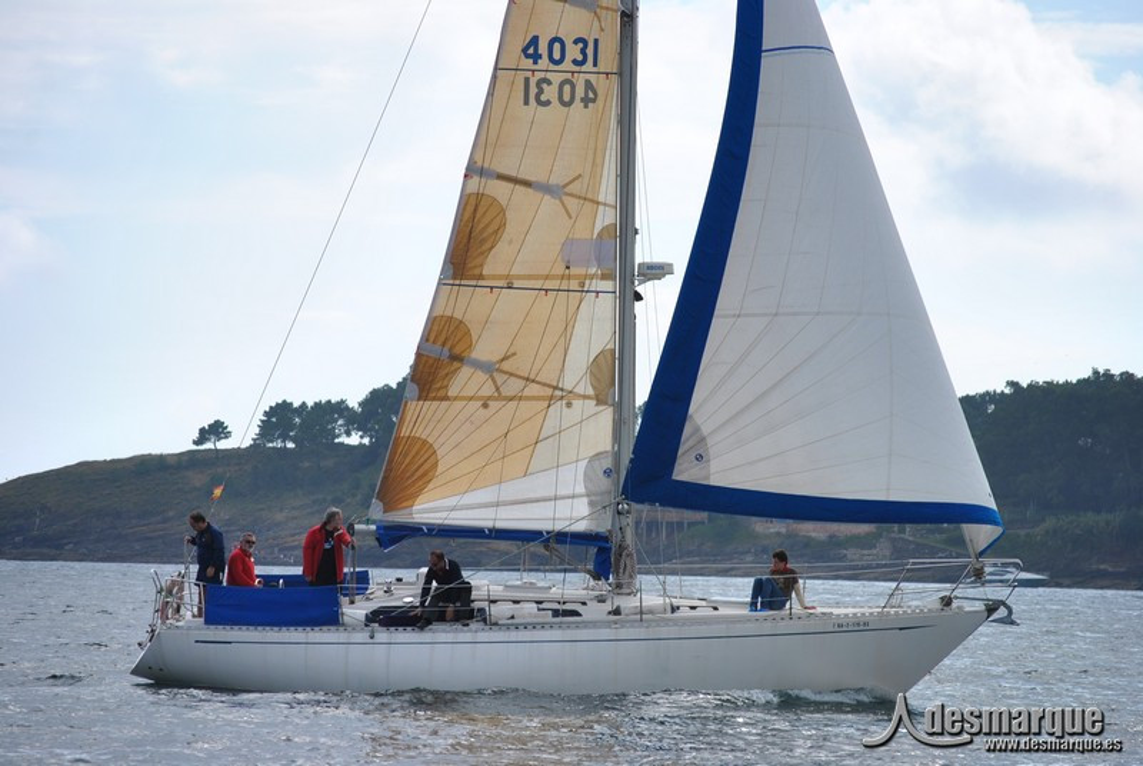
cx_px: 572
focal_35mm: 202
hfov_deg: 10.1
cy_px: 383
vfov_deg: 6.8
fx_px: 6439
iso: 100
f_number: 6.3
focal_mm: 135
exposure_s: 1/640
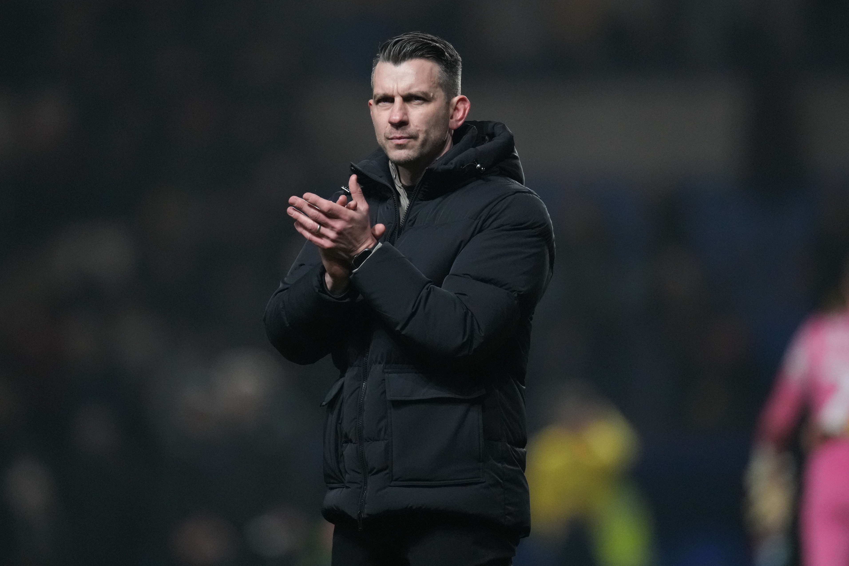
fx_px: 9436
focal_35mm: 400
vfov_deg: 3.4
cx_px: 424
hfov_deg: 5.2
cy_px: 283
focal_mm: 400
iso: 5000
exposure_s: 1/2000
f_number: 2.8
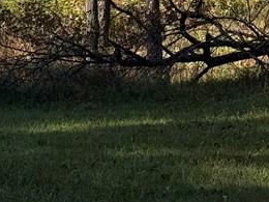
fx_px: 1469
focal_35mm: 189
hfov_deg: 10.4
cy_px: -114
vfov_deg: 7.7
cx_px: 239
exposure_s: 1/1754
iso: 64
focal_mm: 6.76
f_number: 1.78
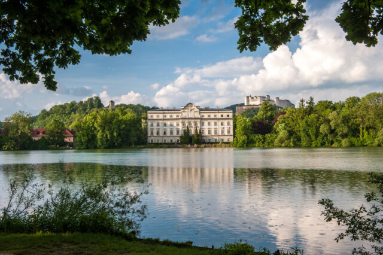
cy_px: 128
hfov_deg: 48.5
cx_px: 192
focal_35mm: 40
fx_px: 425
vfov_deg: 33.4
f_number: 9.5
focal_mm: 40
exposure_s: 1/180
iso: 200
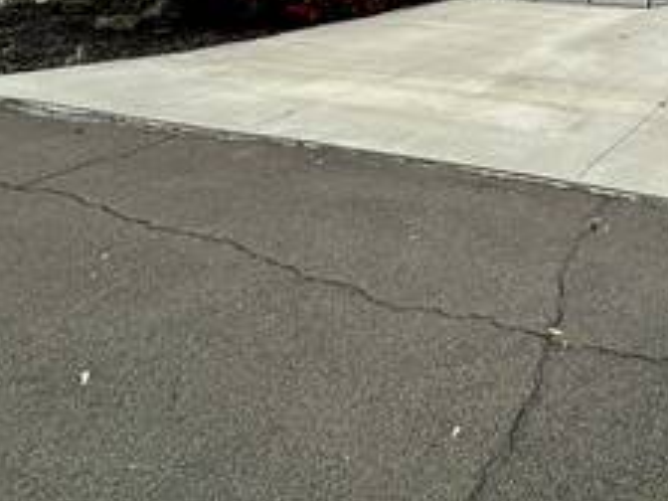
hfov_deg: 48.7
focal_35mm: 32
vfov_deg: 36.3
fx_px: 618
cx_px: 638
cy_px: -69
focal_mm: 2.22
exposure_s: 1/2398
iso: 50
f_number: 2.2
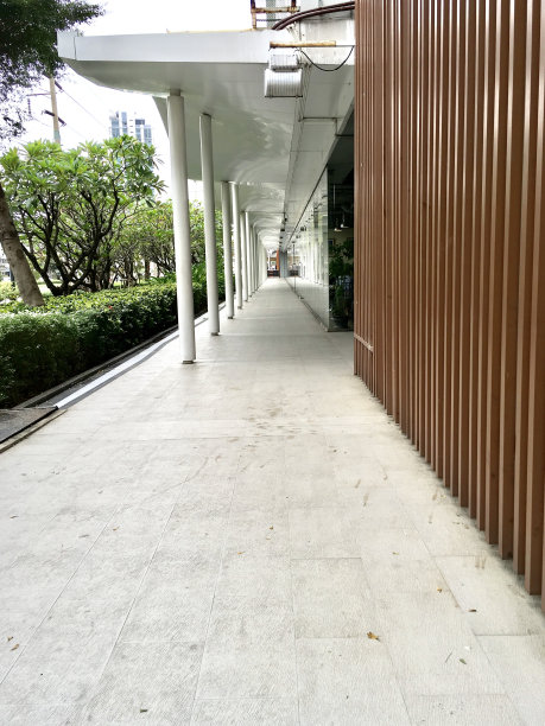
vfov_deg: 61.7
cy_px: 363
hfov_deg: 48.2
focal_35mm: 29
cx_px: 272
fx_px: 609
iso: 25
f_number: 2.2
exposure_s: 1/296
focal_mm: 4.15
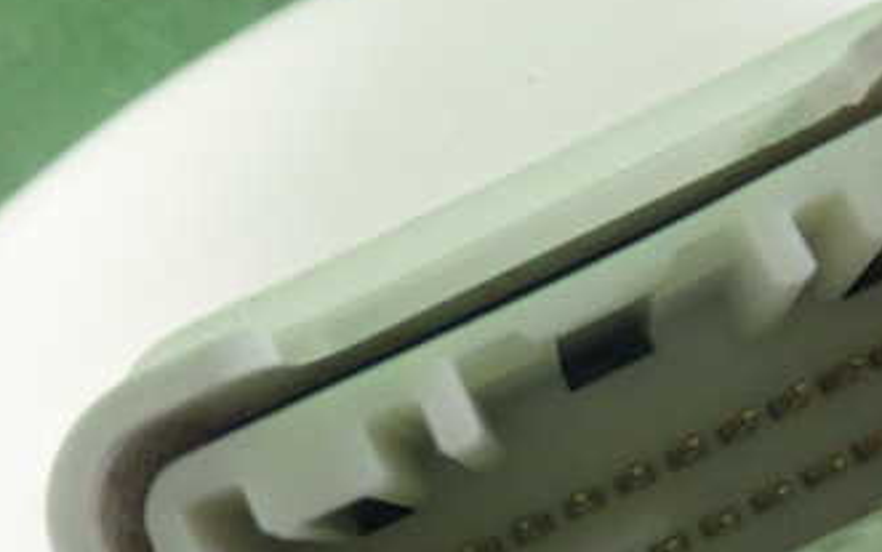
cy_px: 475
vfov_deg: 17.6
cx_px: 645
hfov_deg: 27.9
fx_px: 1755
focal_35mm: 73
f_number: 2.7
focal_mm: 6.86
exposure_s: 1/40
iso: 800
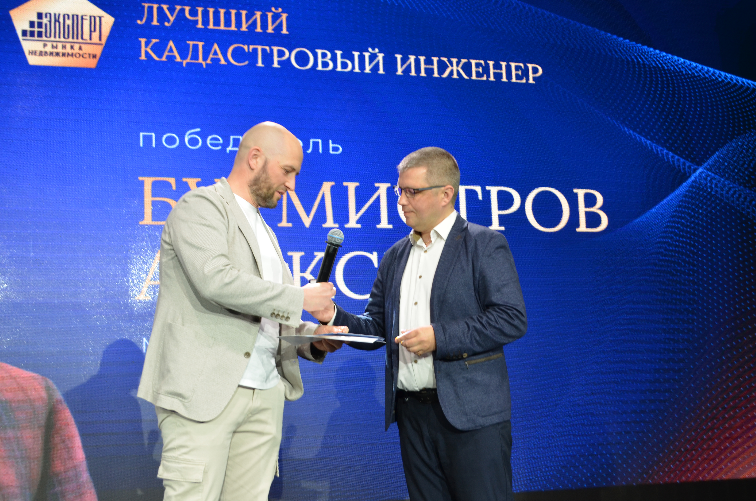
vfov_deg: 26.4
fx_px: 1069
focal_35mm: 51
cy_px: 250
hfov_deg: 39.0
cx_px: 378
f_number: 5
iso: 500
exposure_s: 1/60
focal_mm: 34
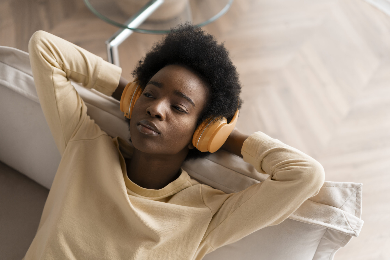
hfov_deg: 36.2
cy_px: 130
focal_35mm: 55
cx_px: 195
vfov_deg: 24.6
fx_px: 596
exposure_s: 1/250
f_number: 2.2
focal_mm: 55
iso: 400
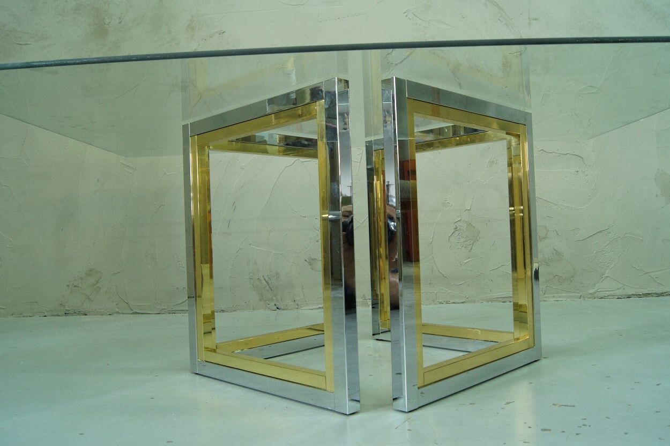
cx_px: 335
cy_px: 223
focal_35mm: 30
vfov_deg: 43.6
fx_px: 558
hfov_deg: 62.0
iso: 400
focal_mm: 20
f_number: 7.1
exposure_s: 1/8
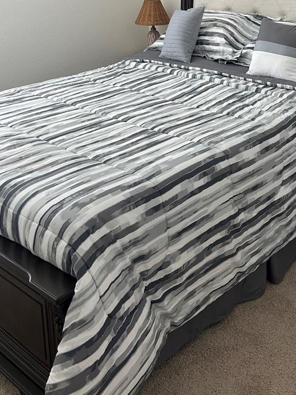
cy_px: 71
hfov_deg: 31.5
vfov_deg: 40.1
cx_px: 227
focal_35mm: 45
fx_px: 513
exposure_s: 1/60
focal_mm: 5.7
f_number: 1.5
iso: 125
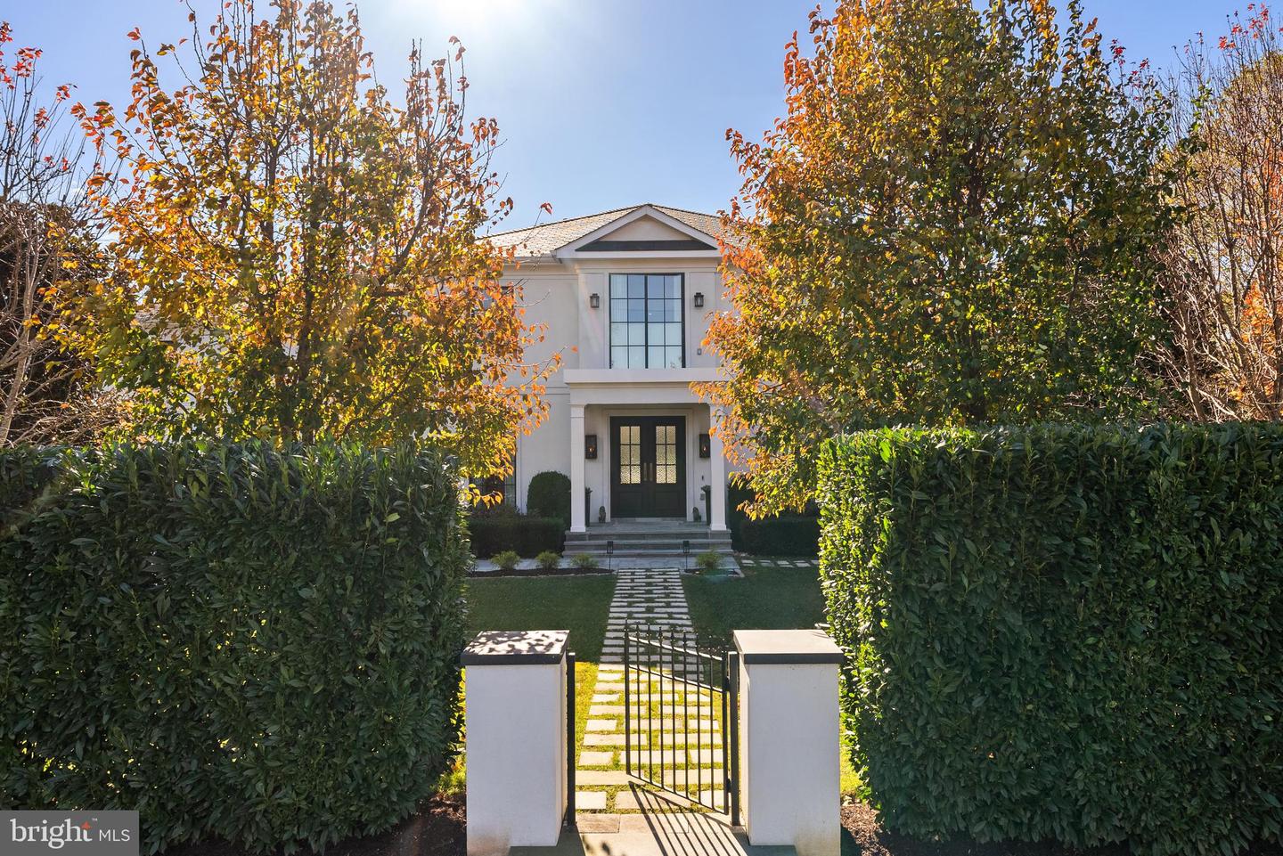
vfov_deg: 58.4
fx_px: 766
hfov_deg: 79.9
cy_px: 428
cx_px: 642
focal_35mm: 22
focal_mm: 21.5
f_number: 8
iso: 200
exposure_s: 1/320
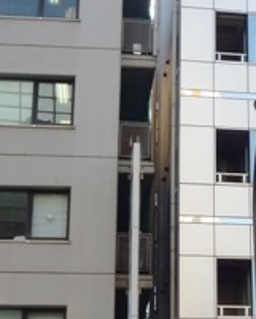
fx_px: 1117
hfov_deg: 12.5
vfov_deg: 16.2
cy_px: 217
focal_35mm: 118
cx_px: 363
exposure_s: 1/200
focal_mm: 6.8
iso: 80
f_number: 4
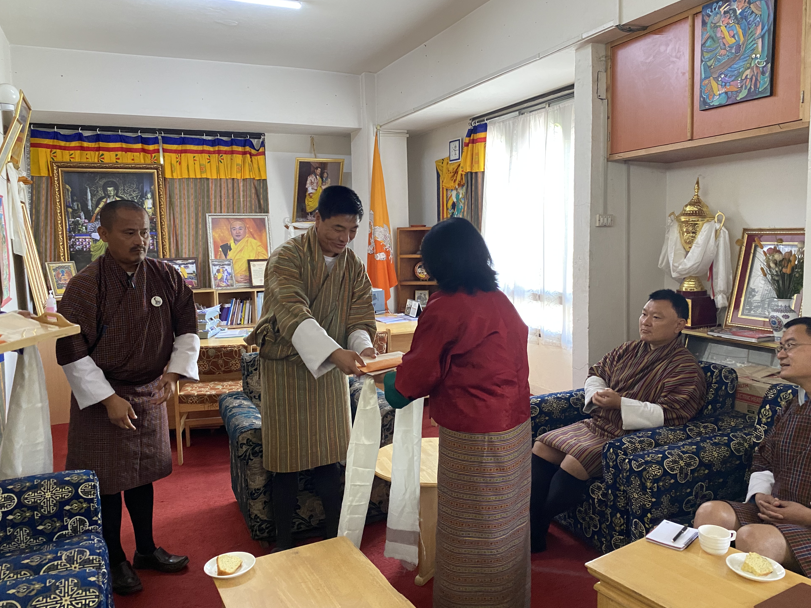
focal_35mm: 27
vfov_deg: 51.3
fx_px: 633
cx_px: 403
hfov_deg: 65.3
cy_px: 297
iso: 400
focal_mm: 4.25
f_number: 1.8
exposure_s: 1/50
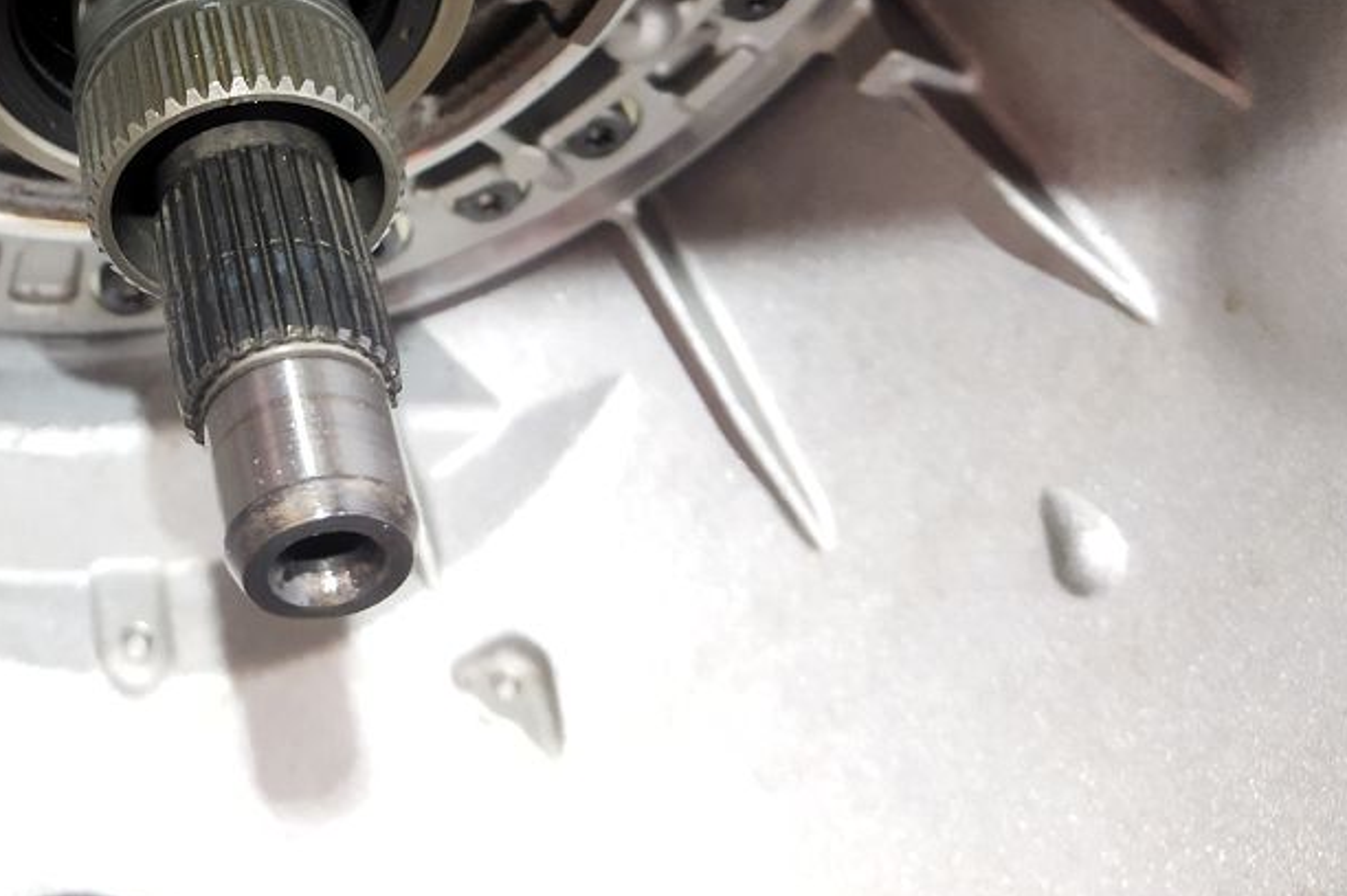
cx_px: 145
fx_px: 2057
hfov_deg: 34.3
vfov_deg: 23.3
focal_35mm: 55
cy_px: -57
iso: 666
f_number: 1.79
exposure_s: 1/20
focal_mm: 4.71
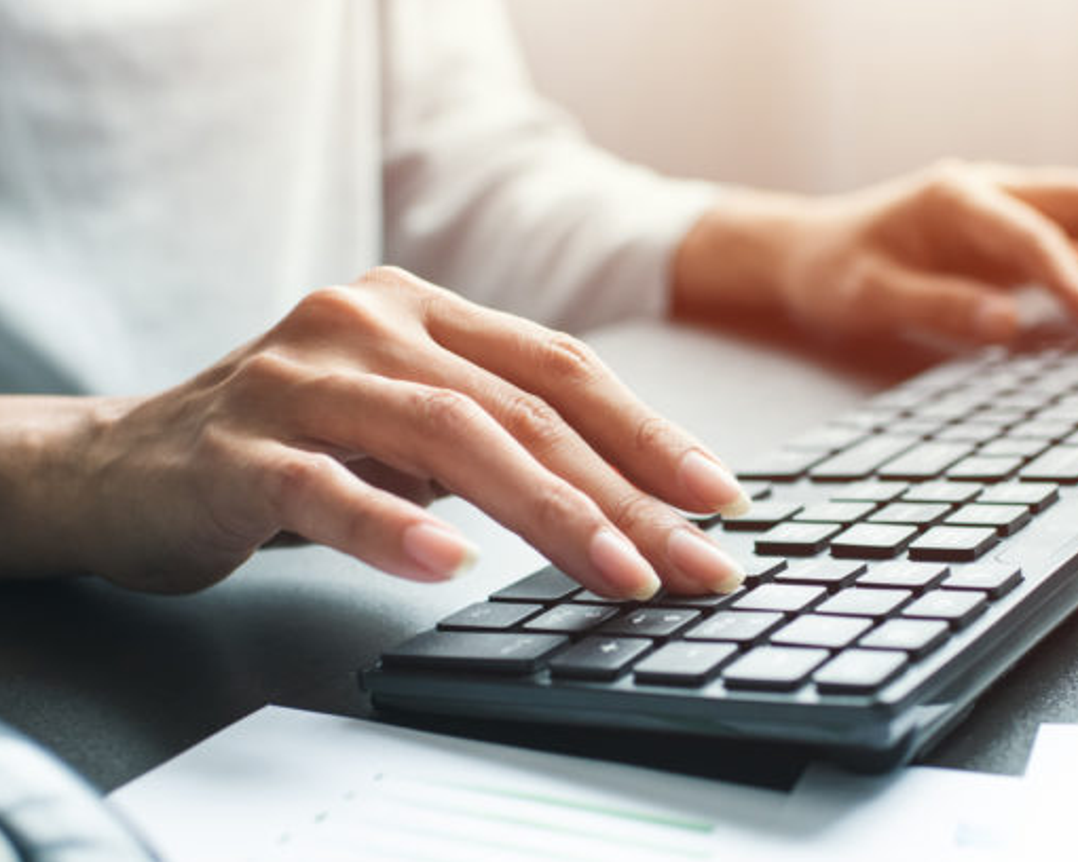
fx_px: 2106
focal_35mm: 66
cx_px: 687
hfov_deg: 28.6
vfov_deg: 23.1
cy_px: 565
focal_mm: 35
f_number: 2.8
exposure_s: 1/160
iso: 400
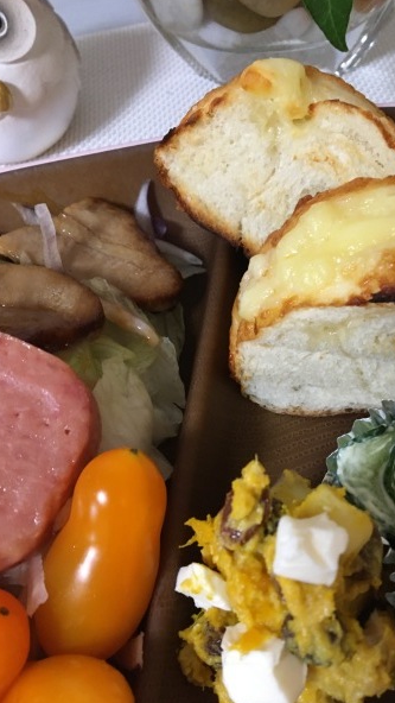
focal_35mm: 32
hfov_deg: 36.4
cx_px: 256
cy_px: 349
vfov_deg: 61.0
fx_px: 596
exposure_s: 1/24
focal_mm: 4.15
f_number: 2.2
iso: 200
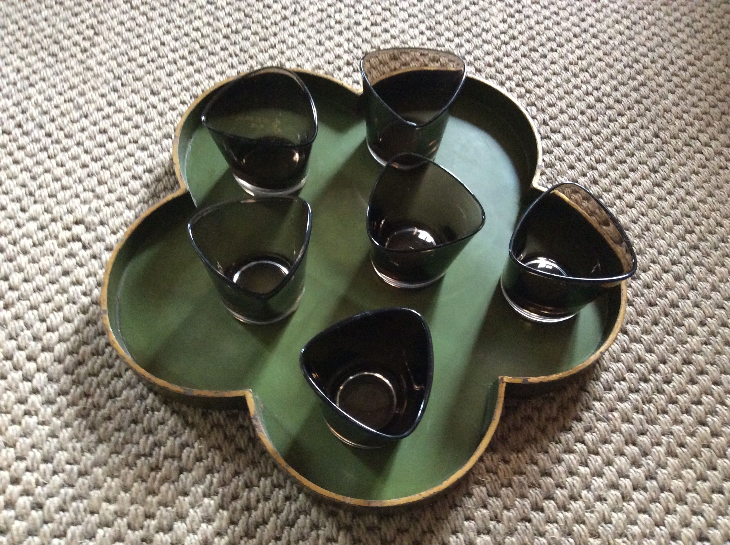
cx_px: 365
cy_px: 272
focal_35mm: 32
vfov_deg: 44.1
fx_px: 674
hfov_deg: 56.9
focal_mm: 3.3
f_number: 2.4
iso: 250
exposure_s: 1/20
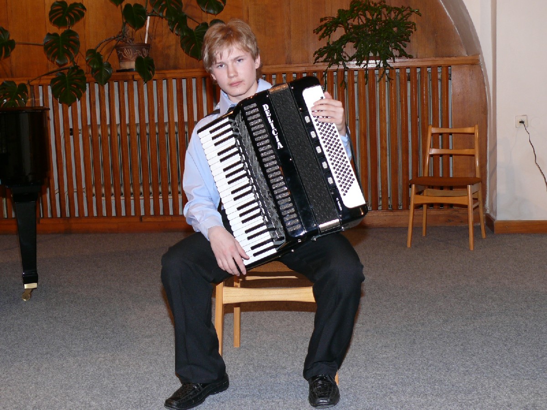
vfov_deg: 29.1
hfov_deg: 38.2
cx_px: 274
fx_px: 790
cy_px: 205
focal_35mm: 50
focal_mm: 9.1
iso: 100
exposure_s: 1/30
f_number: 2.8
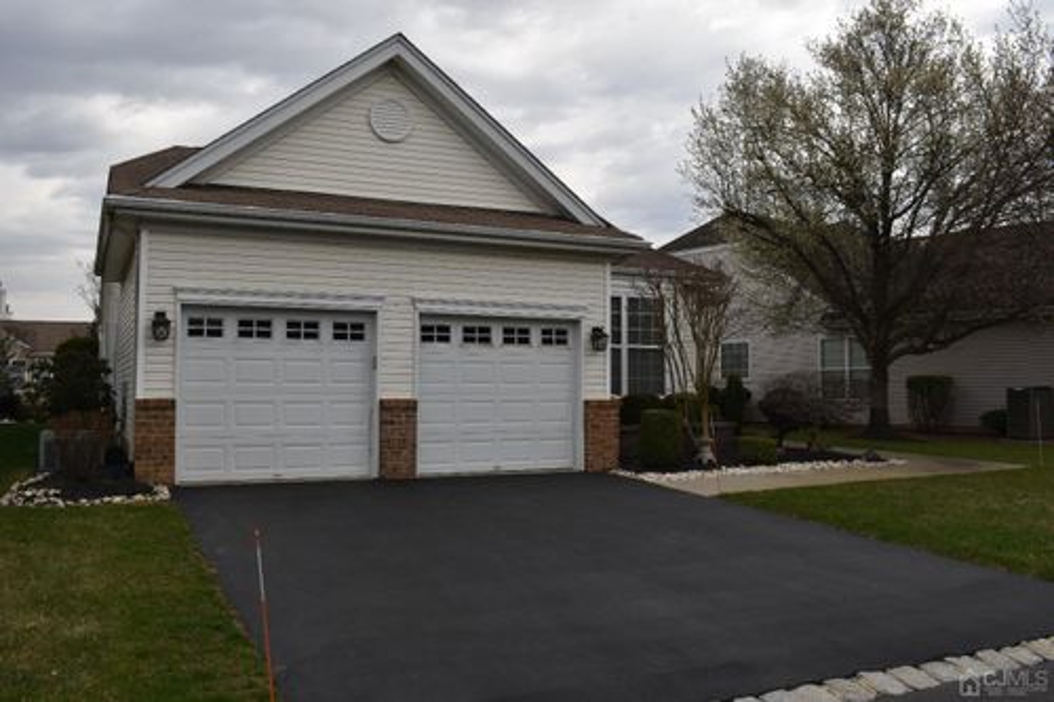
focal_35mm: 33
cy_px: 351
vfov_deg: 39.9
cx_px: 527
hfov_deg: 57.2
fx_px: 966
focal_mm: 22
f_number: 7.1
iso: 200
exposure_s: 1/250
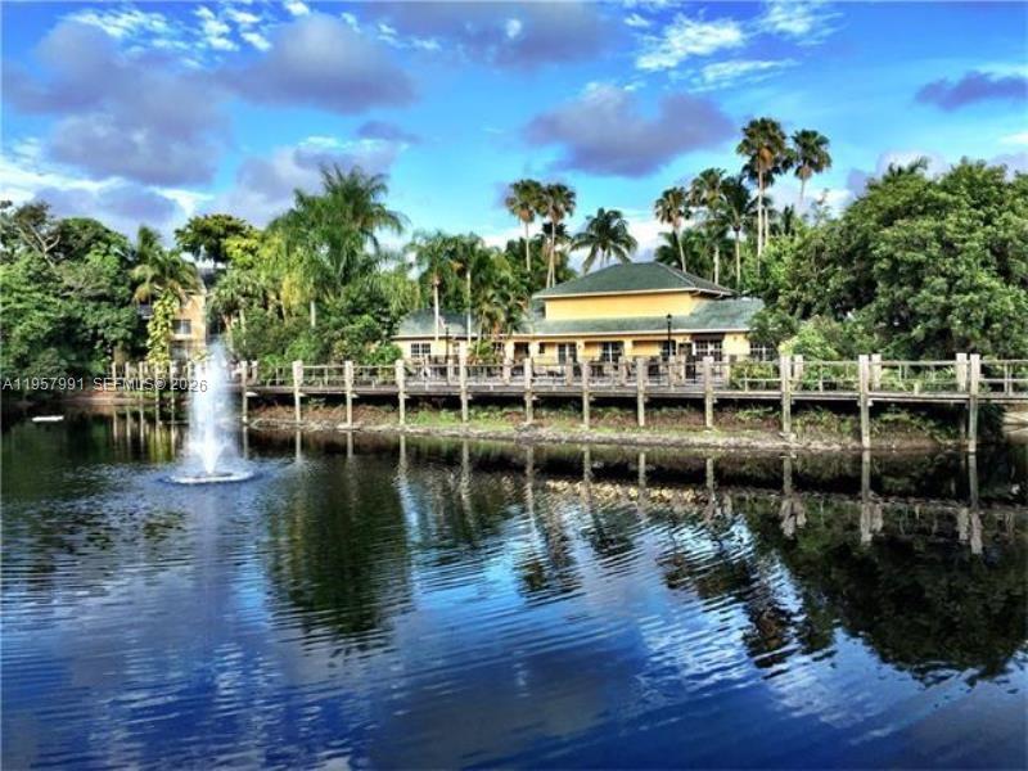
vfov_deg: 48.2
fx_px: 861
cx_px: 514
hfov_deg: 61.7
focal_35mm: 29
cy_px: 386
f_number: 2.2
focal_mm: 4.15
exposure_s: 1/879
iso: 32
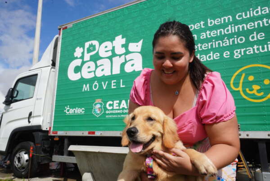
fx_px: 210
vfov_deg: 46.5
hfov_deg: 65.4
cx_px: 135
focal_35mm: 28
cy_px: 90
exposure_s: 1/1000
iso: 2000
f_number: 22
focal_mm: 28
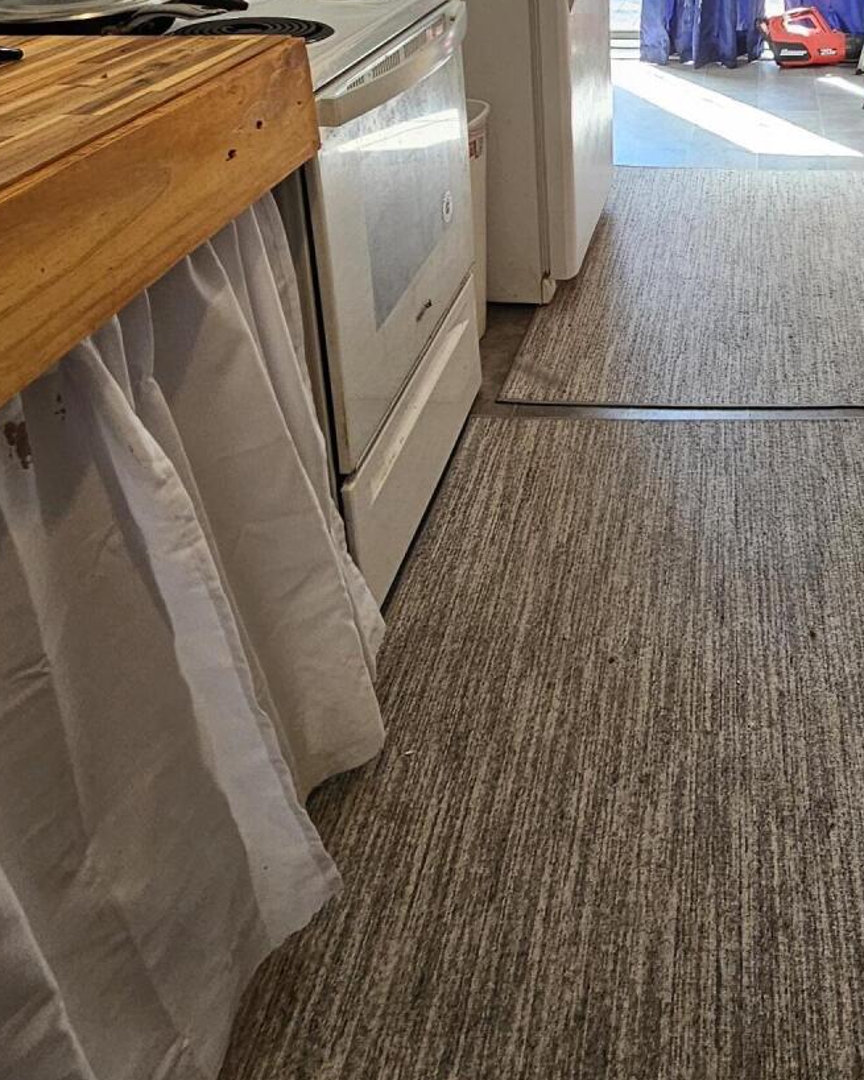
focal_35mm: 31
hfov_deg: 45.0
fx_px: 991
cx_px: 679
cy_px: 150
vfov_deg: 51.8
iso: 160
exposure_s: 1/60
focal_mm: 2.2
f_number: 2.2
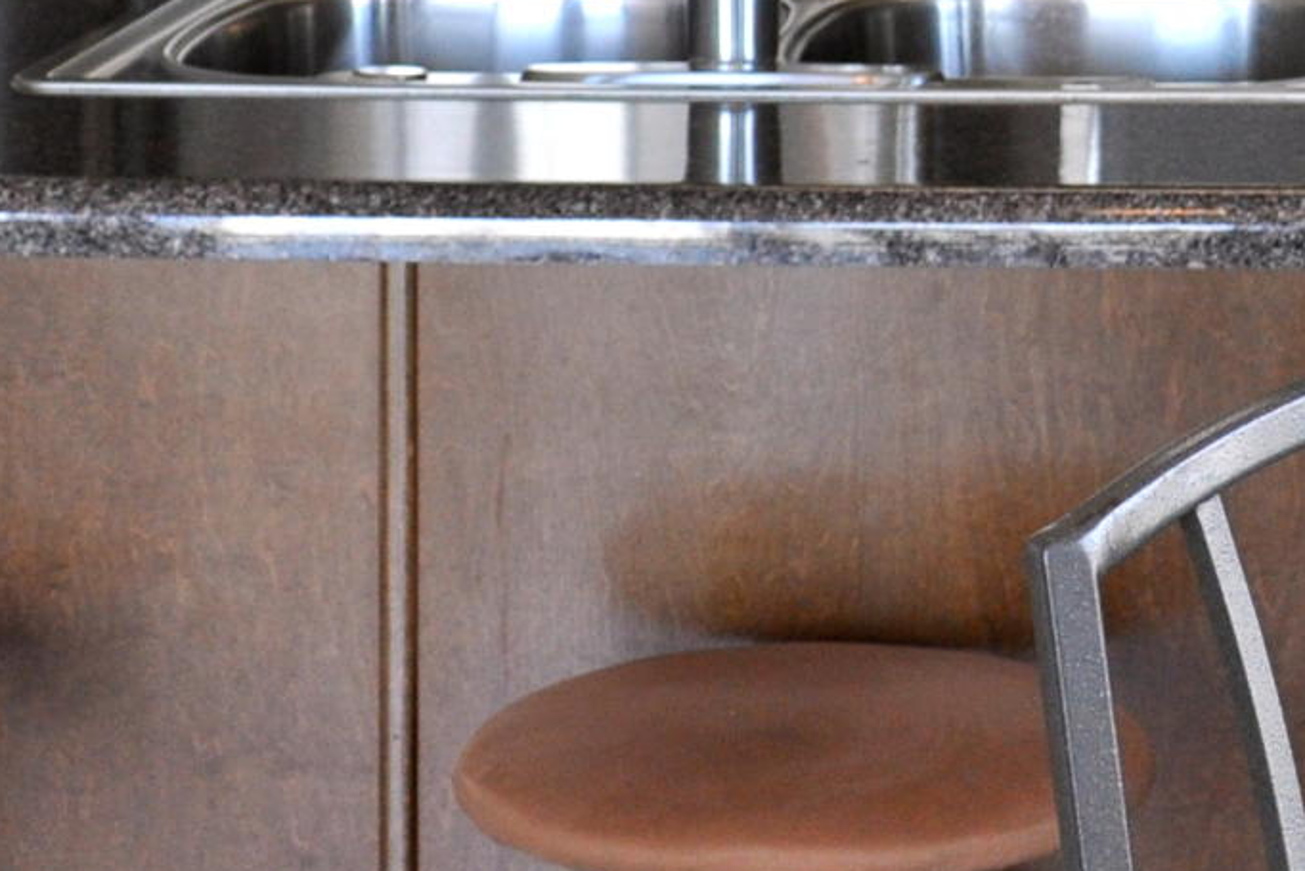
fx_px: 5257
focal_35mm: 145
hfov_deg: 13.9
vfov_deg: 9.0
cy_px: -812
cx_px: 1332
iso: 400
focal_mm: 22
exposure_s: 1/125
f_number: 5.6
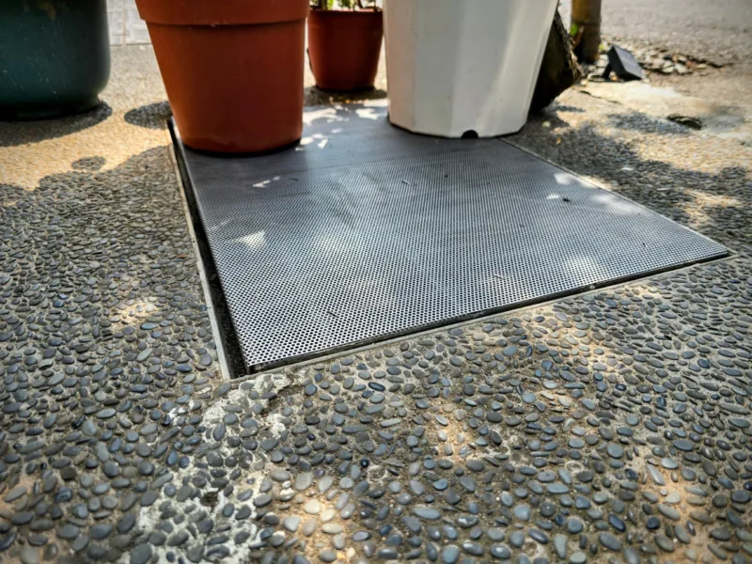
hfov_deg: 73.9
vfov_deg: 58.9
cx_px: 376
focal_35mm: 23
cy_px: 282
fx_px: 500
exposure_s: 1/201
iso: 12
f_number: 1.7
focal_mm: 6.3
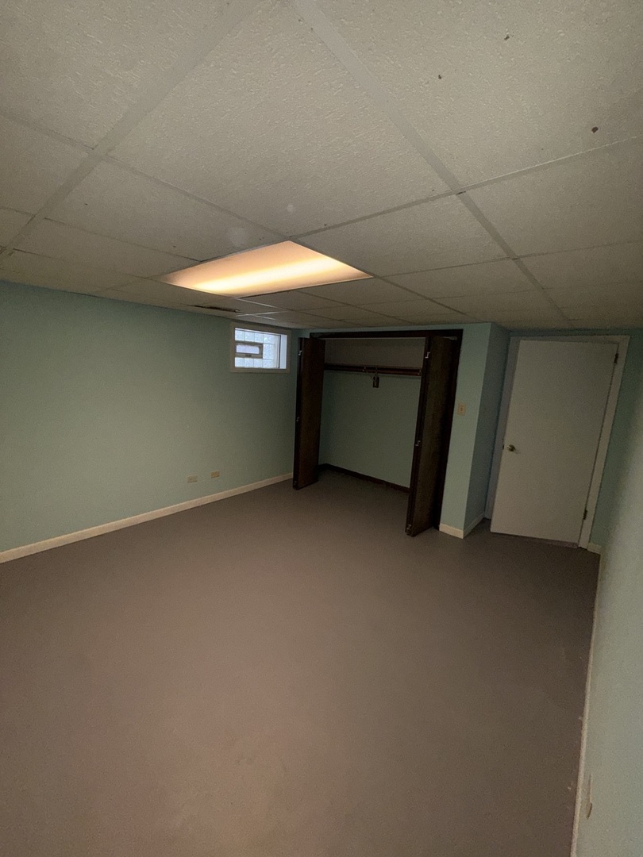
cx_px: 322
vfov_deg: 102.1
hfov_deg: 85.7
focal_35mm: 14
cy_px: 428
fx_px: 347
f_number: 2.2
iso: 80
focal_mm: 2.22
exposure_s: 1/122
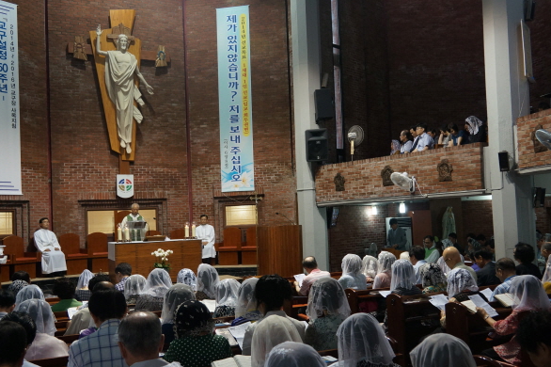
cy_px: 200
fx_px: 566
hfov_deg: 51.9
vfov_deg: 35.9
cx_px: 293
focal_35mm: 37
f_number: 4
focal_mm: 21
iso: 800
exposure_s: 1/60
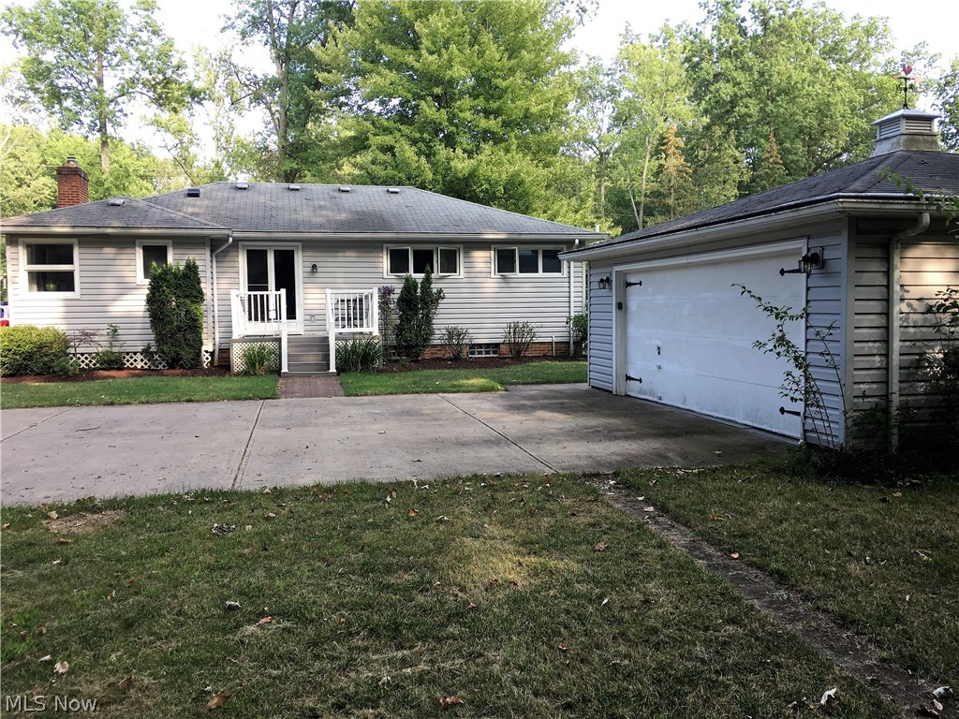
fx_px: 803
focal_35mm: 29
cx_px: 480
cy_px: 360
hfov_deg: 61.7
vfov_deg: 48.2
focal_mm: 4.15
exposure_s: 1/120
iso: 25
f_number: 2.2
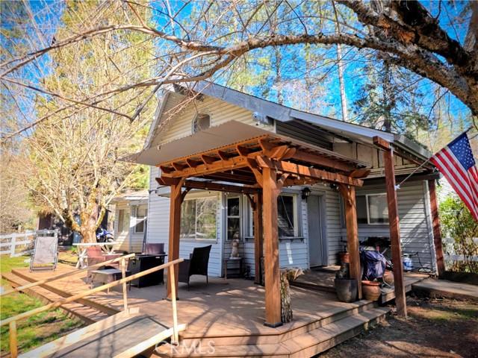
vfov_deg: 58.9
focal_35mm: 23
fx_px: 318
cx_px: 239
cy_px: 179
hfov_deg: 73.9
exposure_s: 1/359
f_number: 1.7
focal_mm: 6.25
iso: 25
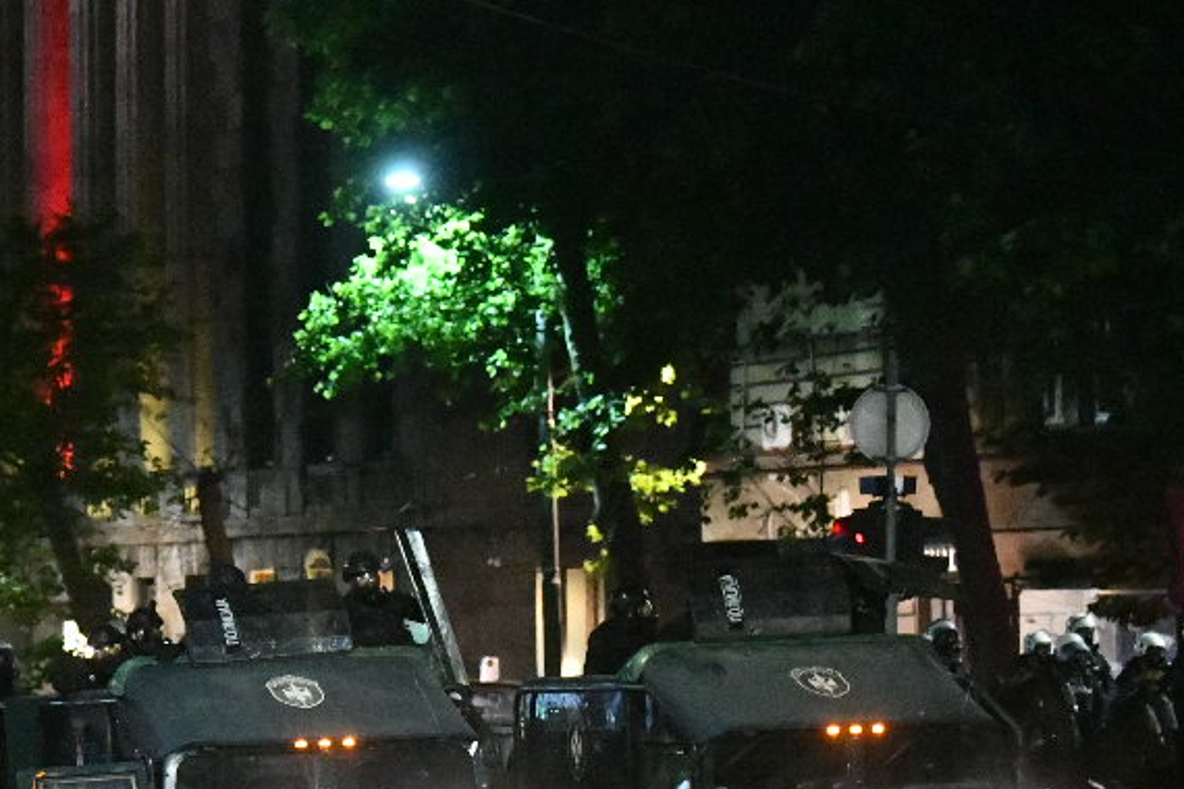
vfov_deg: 6.9
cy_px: 725
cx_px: 183
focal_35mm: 199
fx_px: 6544
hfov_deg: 10.3
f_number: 3.2
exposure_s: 1/250
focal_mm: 70
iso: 16000
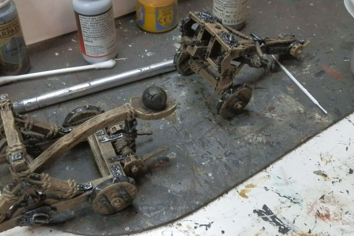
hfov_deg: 47.4
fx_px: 403
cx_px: 165
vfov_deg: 32.6
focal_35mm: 41
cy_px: 106
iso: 400
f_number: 3.1
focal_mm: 5
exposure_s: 1/200
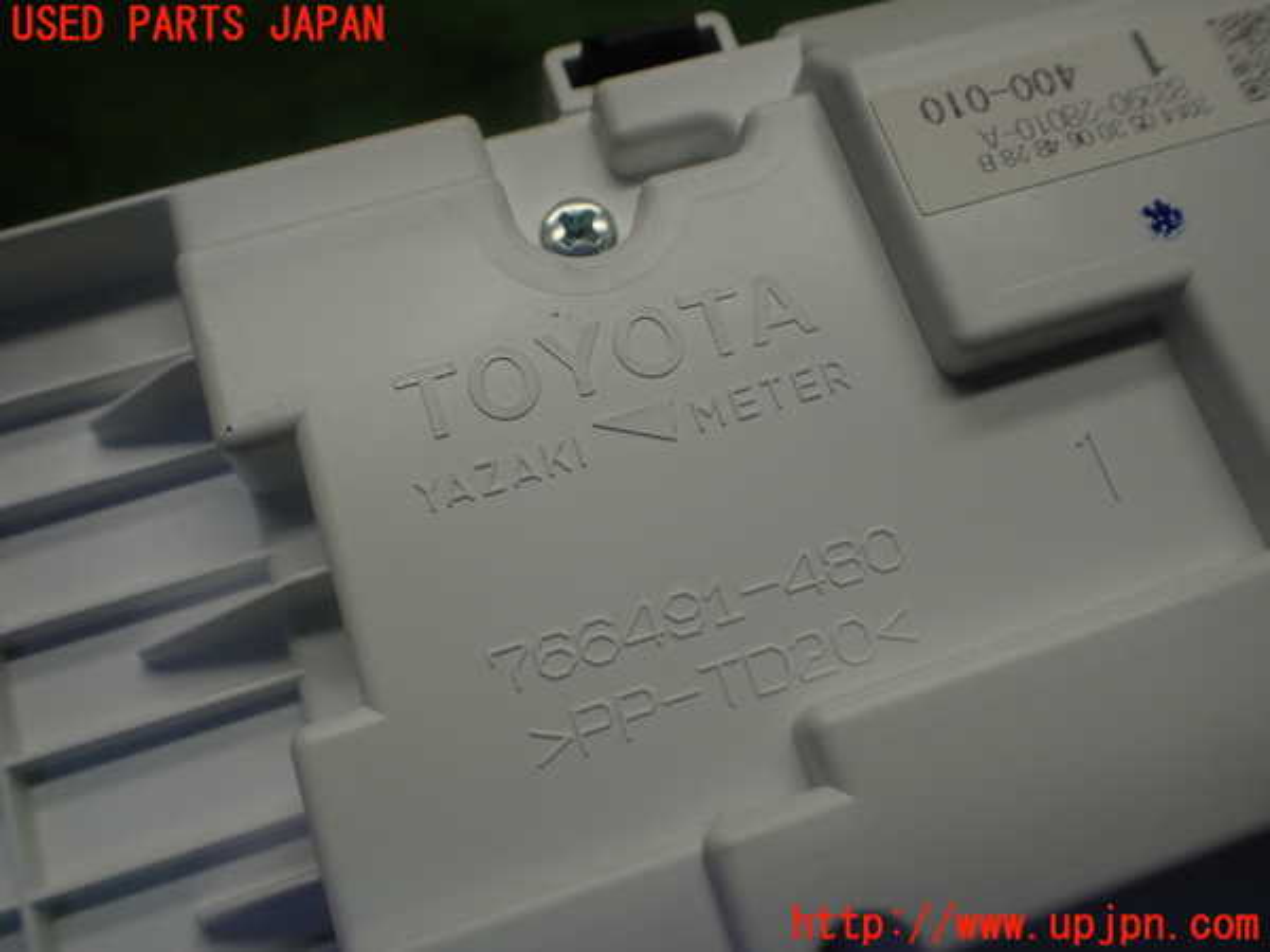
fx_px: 1101
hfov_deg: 60.0
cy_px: 476
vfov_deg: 46.8
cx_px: 635
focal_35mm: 30
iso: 100
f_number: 2.3
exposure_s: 1/160
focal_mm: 5.4
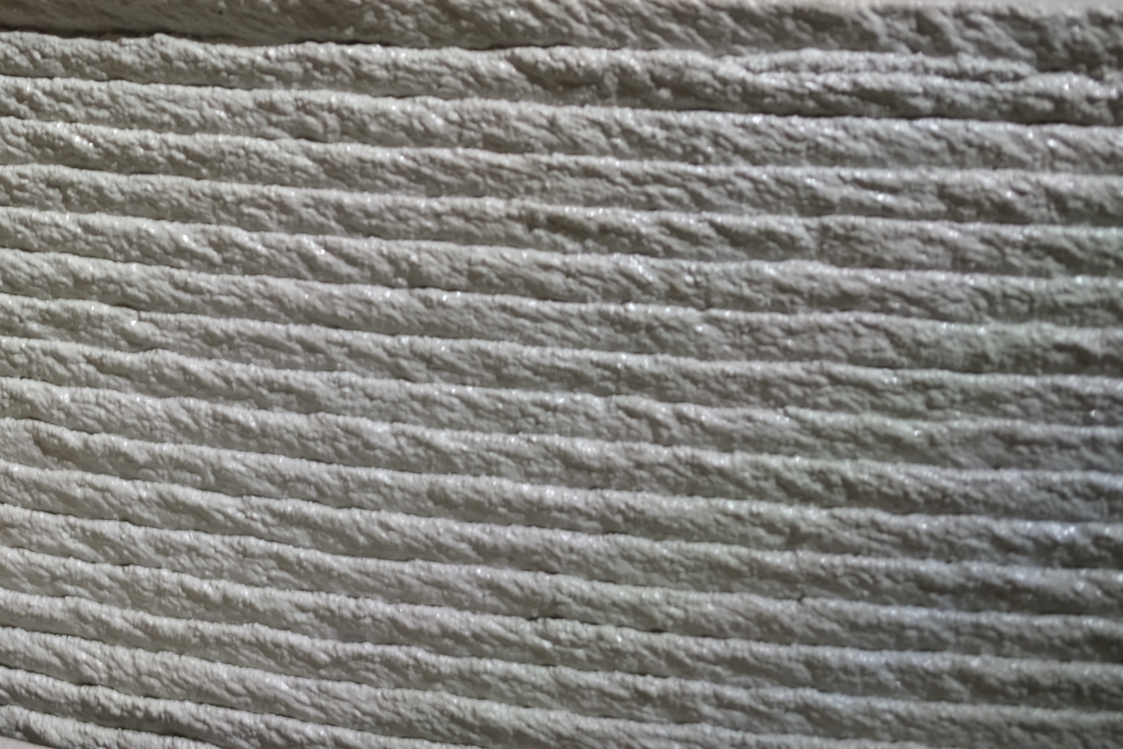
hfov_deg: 29.0
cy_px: 110
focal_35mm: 62
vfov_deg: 21.5
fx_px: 1934
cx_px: -138
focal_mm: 18
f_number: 3.5
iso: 160
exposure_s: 1/42
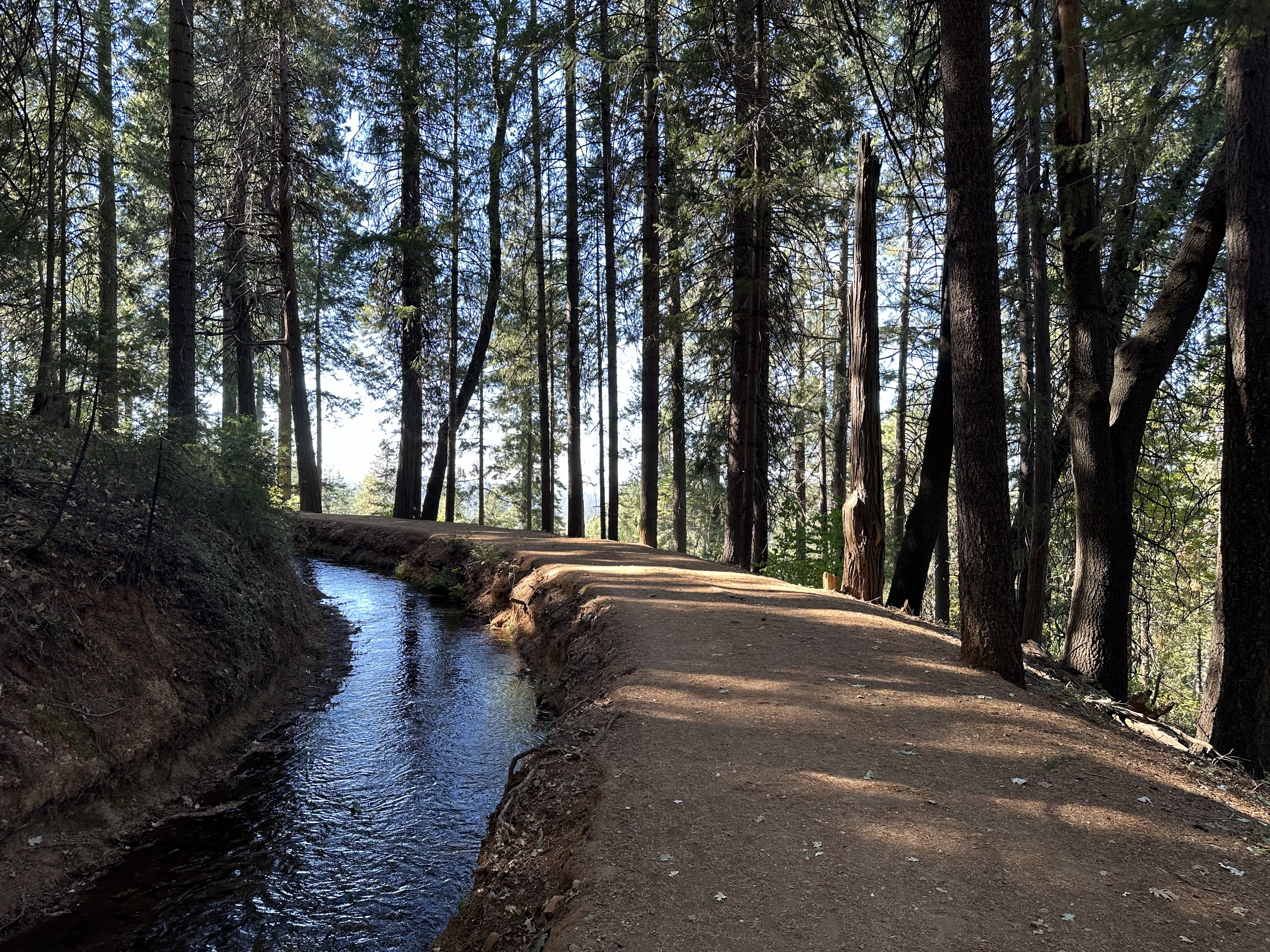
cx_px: 635
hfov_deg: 71.6
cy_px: 476
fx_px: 881
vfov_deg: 56.8
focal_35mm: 24
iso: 64
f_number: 1.78
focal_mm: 6.86
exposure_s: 1/121
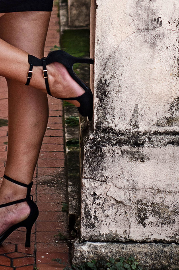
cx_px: 51
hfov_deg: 6.8
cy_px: -75
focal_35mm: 200
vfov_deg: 10.1
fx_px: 1498
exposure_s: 1/800
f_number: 3.2
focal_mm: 50
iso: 100
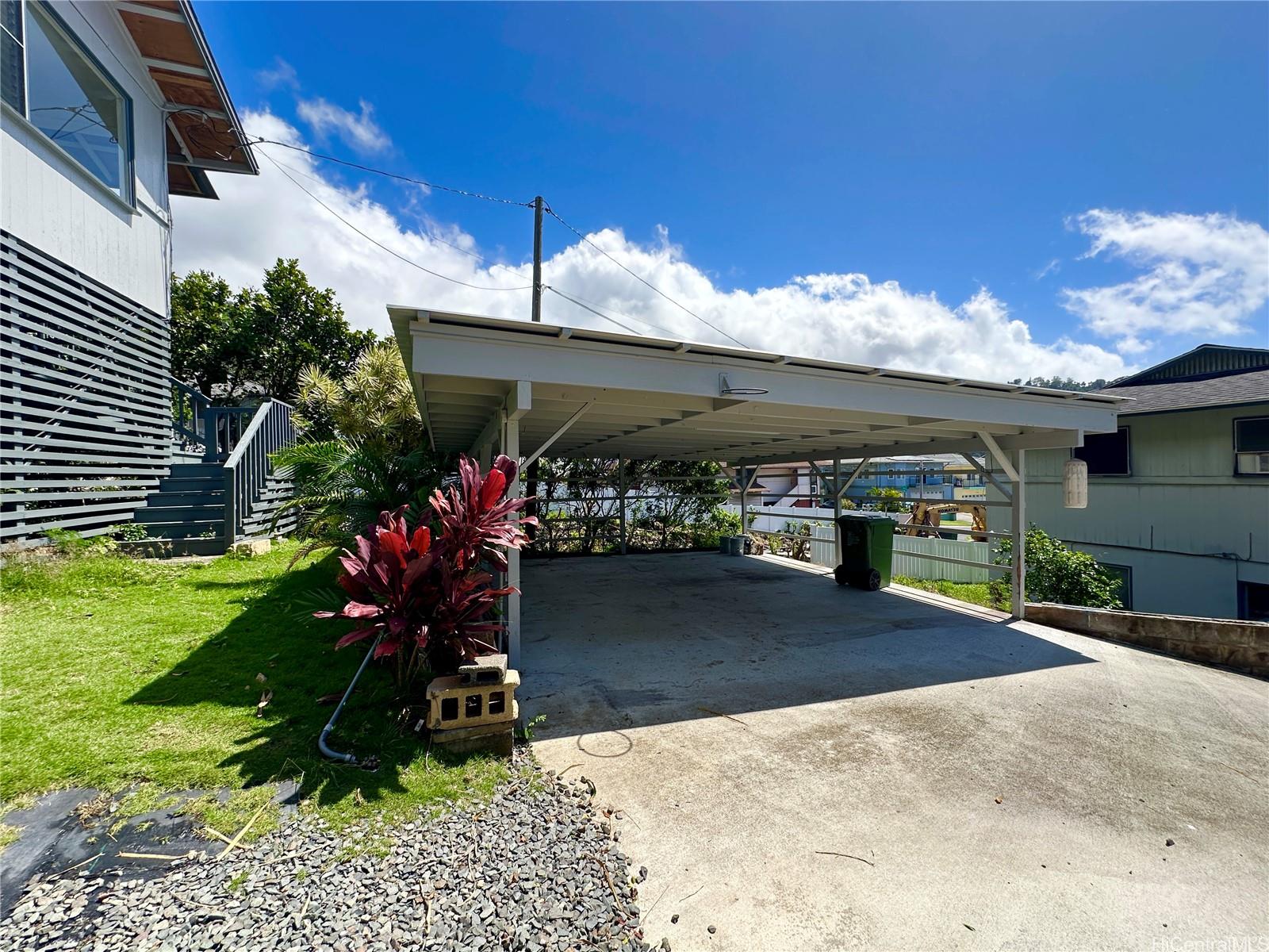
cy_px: 476
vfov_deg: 85.7
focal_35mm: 14
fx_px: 513
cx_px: 634
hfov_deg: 102.1
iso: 40
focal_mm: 2.22
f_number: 2.2
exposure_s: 1/1195
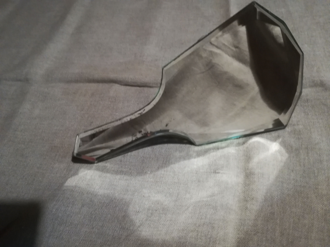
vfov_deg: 53.1
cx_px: 165
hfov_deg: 67.3
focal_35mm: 26
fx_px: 248
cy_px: 124
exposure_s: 1/14.3
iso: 800
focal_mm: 3.83
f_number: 2.2
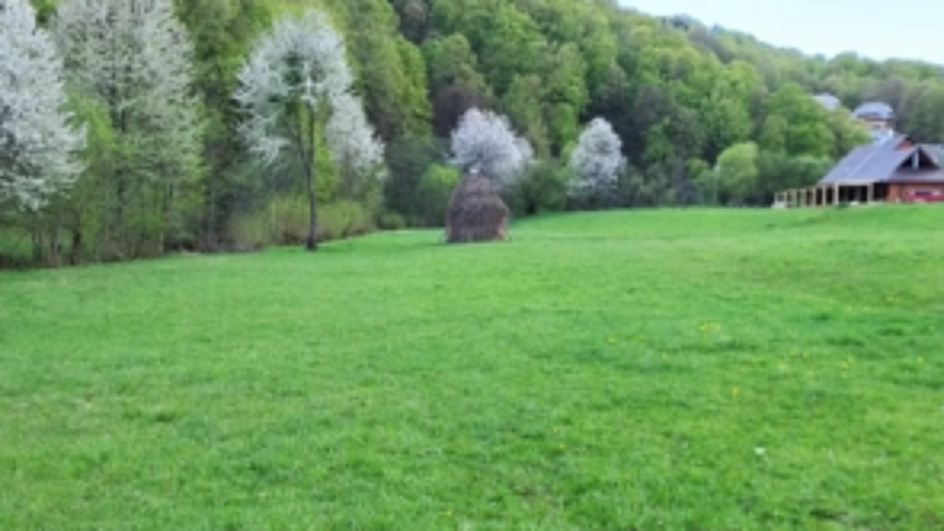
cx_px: 470
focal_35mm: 34
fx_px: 851
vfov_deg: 34.6
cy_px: 317
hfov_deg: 58.0
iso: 40
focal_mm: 5.54
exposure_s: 1/909
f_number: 1.8
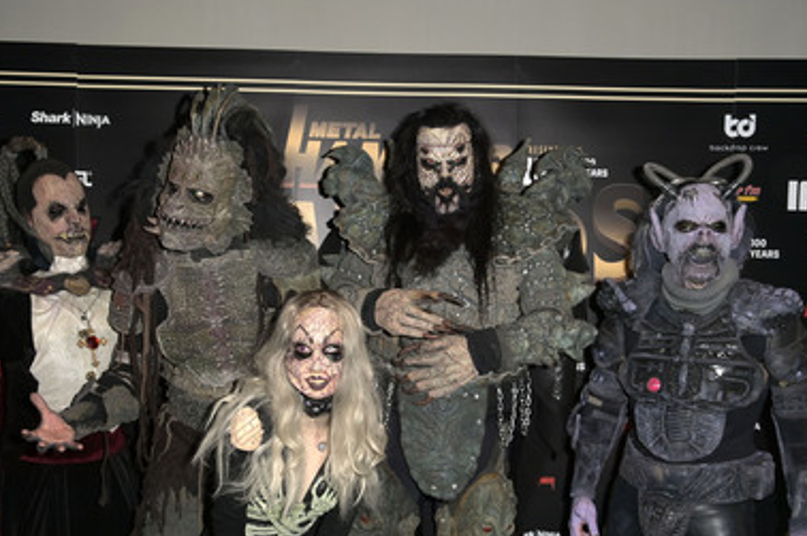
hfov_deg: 51.9
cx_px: 381
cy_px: 312
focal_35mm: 37
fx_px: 828
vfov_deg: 35.8
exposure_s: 1/200
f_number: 5
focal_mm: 31
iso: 640
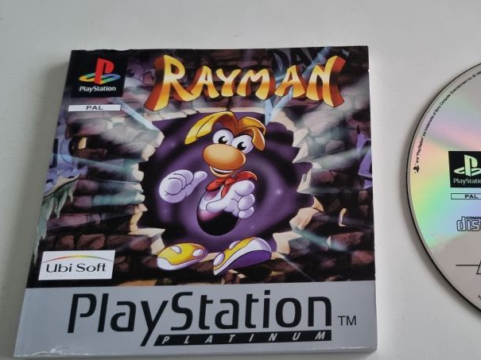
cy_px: 173
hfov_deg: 42.3
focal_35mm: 43
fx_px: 597
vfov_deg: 33.6
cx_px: 370
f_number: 1.8
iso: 500
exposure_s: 1/50
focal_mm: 5.4
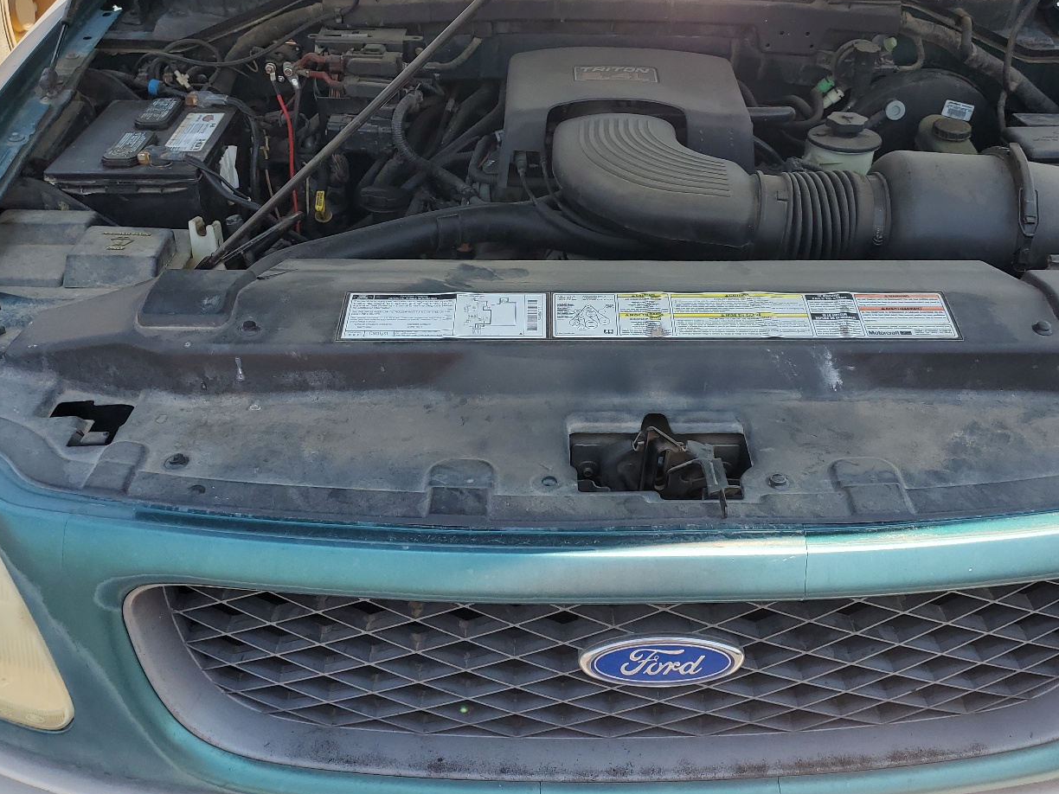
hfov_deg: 53.7
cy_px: 356
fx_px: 1040
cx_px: 616
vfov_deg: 41.7
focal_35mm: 34
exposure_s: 1/1250
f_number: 1.5
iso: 50
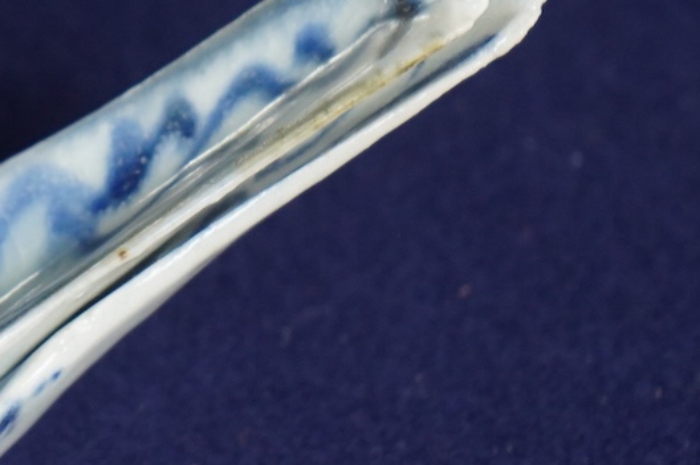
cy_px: 191
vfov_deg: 6.0
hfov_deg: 9.0
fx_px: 4429
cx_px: -56
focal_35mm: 228
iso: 2500
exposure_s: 1/100
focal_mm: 70
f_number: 5.6
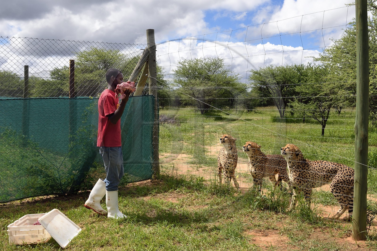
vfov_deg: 41.1
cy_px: 126
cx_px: 188
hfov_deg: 58.7
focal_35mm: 32
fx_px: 335
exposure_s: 1/400
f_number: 10
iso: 200
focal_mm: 32
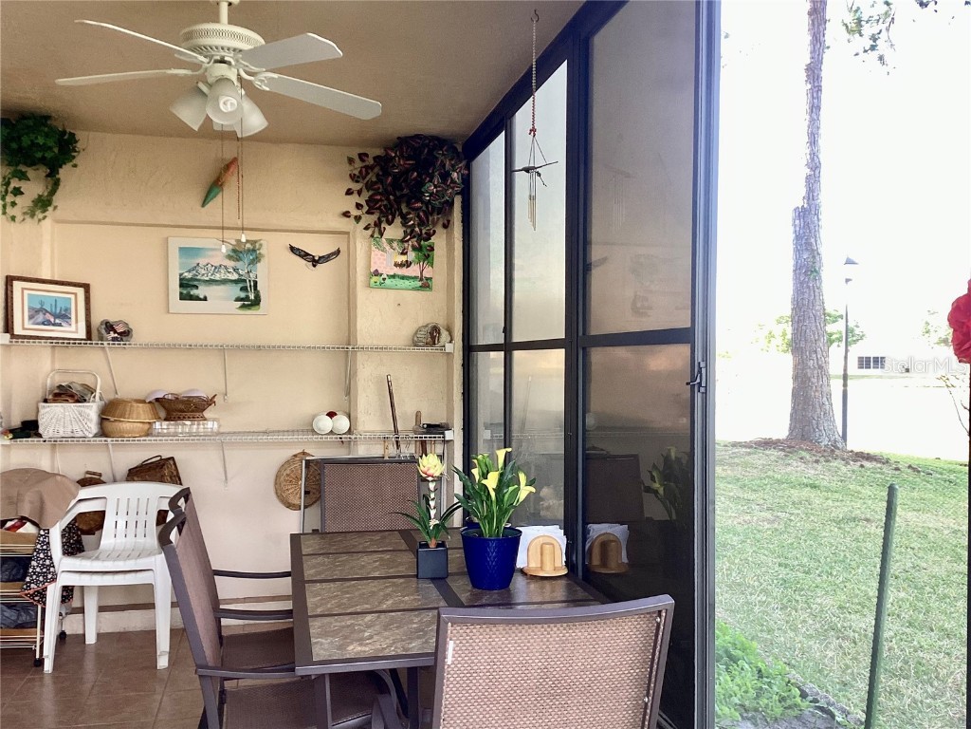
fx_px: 870
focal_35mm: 31
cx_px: 486
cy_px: 364
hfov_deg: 58.4
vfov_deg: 45.4
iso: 50
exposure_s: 1/60
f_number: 2.4
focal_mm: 3.3
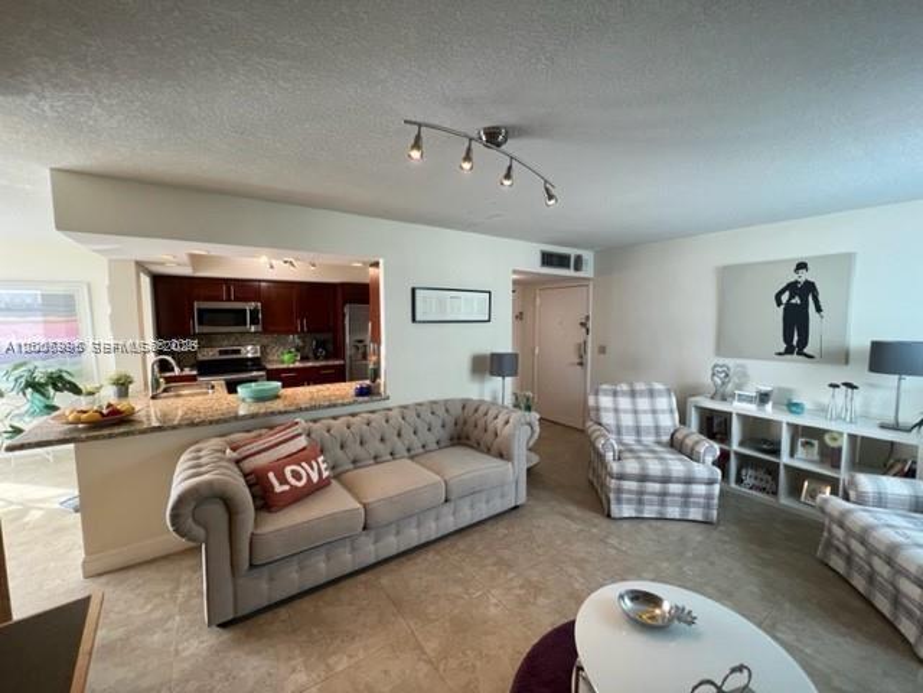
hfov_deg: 106.2
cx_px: 462
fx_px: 347
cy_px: 346
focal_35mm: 13
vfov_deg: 89.9
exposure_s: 1/120
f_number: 1.8
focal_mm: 1.57
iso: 125
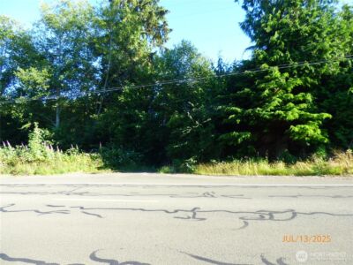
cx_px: 176
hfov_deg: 81.7
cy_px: 132
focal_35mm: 20
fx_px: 204
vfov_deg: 66.0
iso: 100
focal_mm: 3.58
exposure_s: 1/200
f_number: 2.8
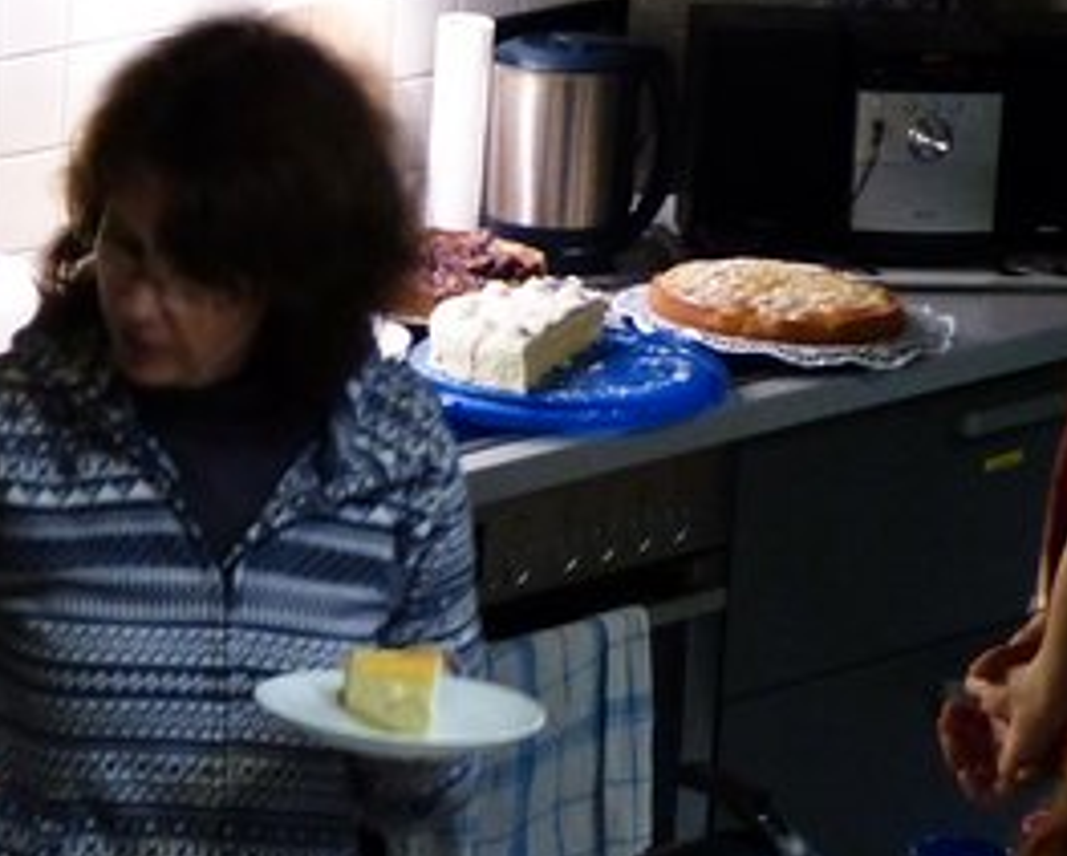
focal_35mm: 267
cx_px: 256
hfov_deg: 7.2
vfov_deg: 5.8
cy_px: 909
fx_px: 8441
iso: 400
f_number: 2.8
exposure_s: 1/30
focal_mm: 13
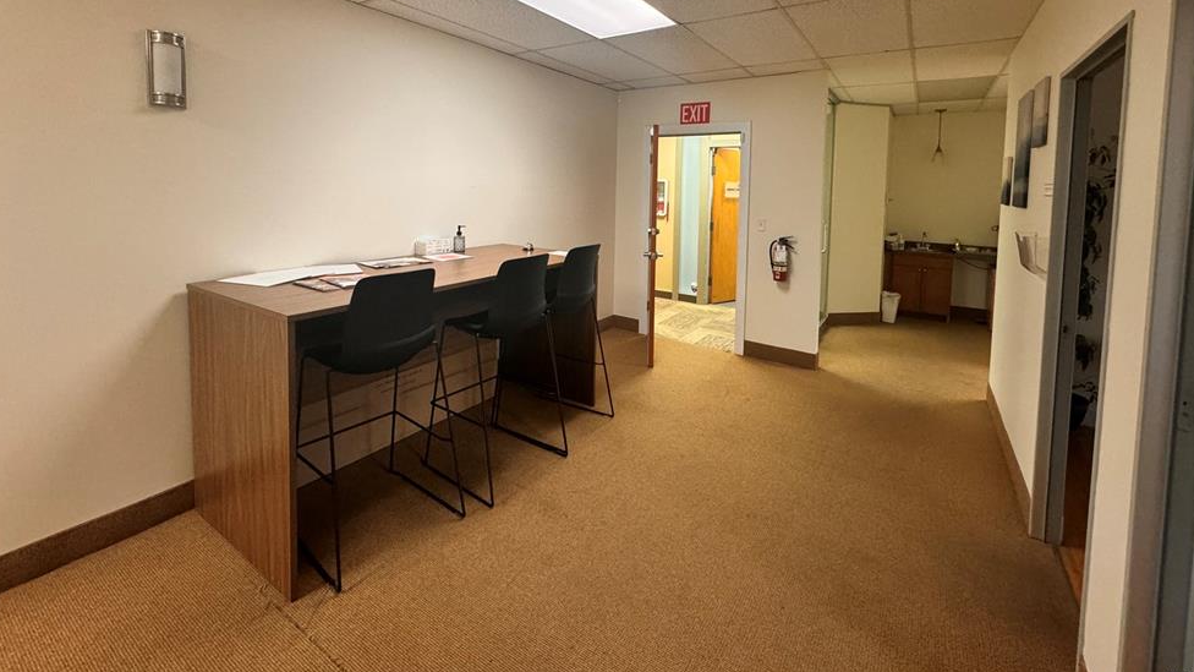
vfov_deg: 65.0
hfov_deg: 99.3
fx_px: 507
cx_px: 615
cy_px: 215
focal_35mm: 16
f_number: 2.2
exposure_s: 1/60
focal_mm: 2.22
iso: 320
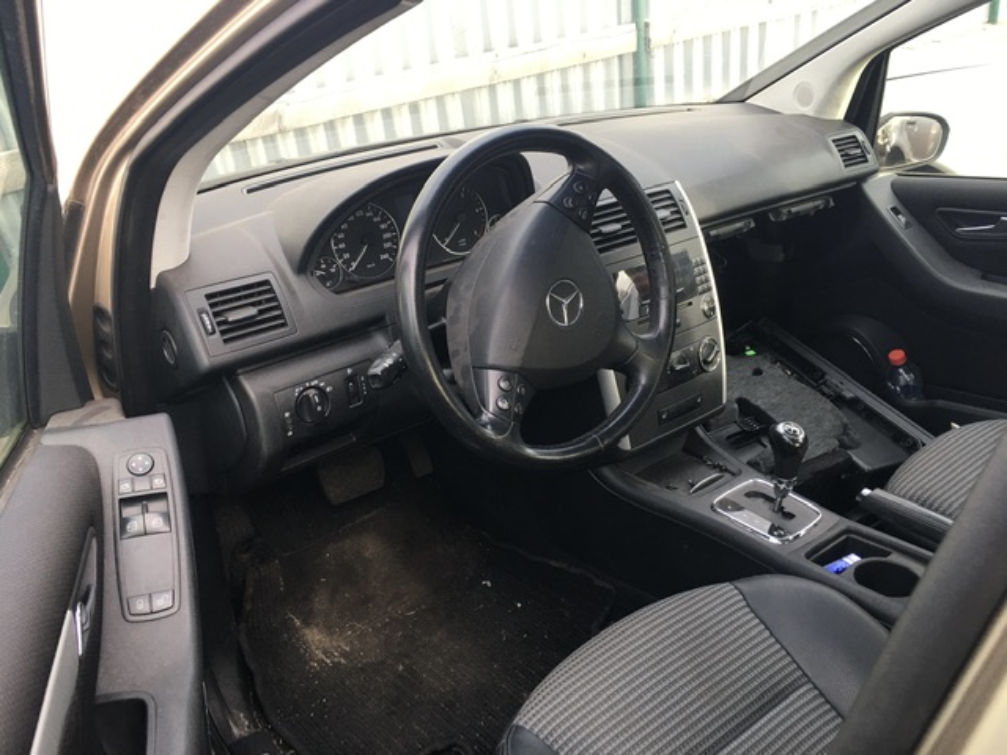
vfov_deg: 48.2
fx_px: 844
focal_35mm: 29
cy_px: 378
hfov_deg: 61.7
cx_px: 504
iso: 25
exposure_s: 1/33
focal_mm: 4.15
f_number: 2.2
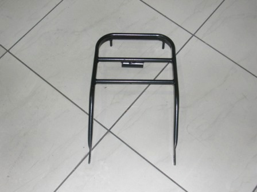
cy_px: 96
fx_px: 430
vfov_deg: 25.2
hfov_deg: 33.3
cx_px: 128
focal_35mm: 58
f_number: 3.5
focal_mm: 9.6
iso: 50
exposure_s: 1/60.1
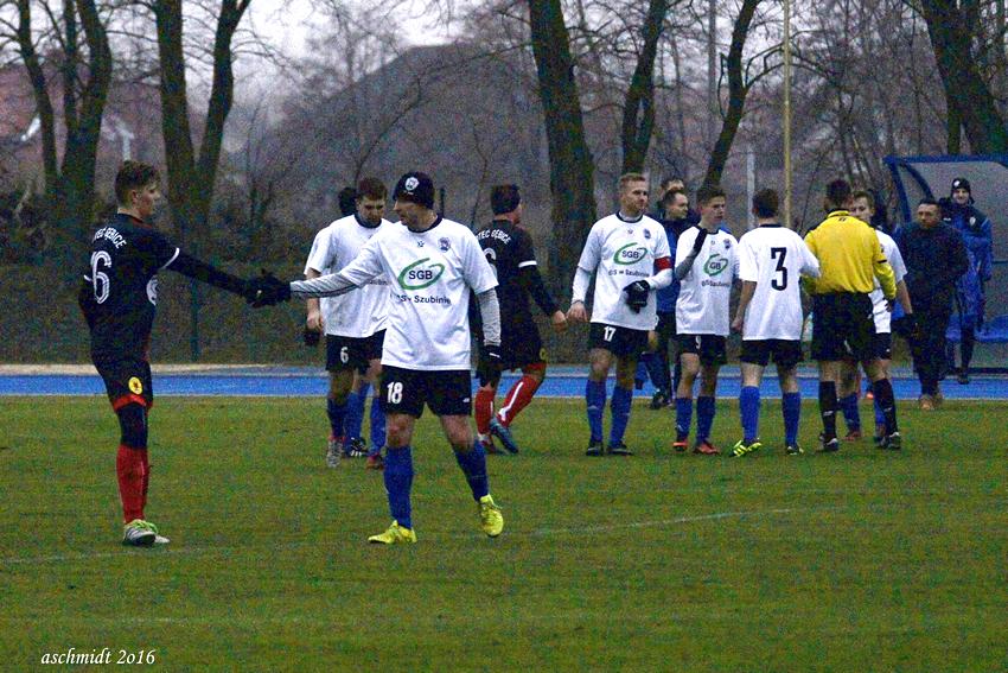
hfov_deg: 7.6
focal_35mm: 270
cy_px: 336
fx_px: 7561
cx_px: 504
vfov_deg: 5.1
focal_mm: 180
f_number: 5
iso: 1600
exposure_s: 1/640
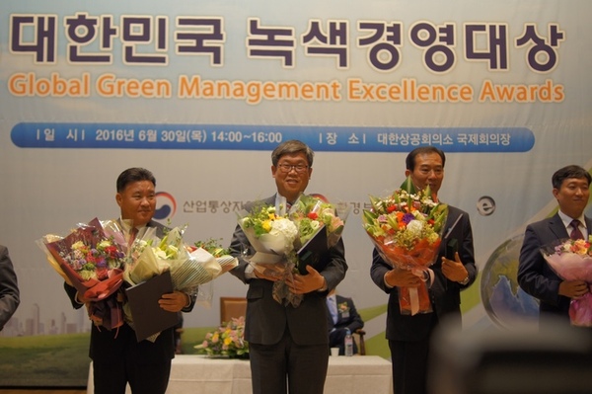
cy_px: 197
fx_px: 863
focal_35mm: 52
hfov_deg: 37.9
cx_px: 296
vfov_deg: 25.7
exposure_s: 1/60
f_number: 2
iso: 100
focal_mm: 35
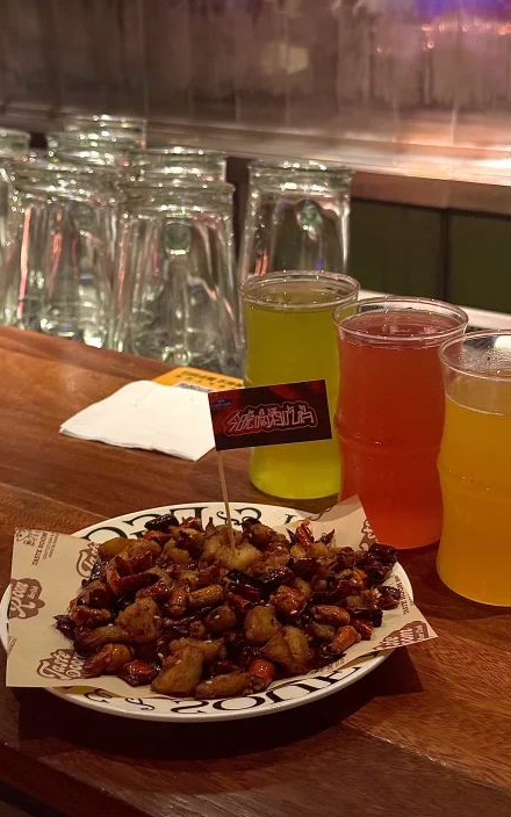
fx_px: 1159
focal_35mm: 52
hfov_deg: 24.9
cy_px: 405
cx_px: 289
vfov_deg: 38.9
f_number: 1.78
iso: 640
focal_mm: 6.76
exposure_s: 1/30
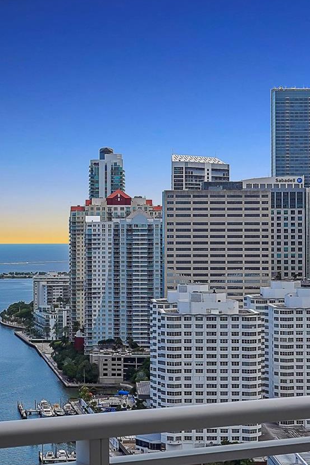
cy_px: 212
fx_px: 1123
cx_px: 71
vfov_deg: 23.4
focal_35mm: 87
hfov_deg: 15.6
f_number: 10
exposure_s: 1/500
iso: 320
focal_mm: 30
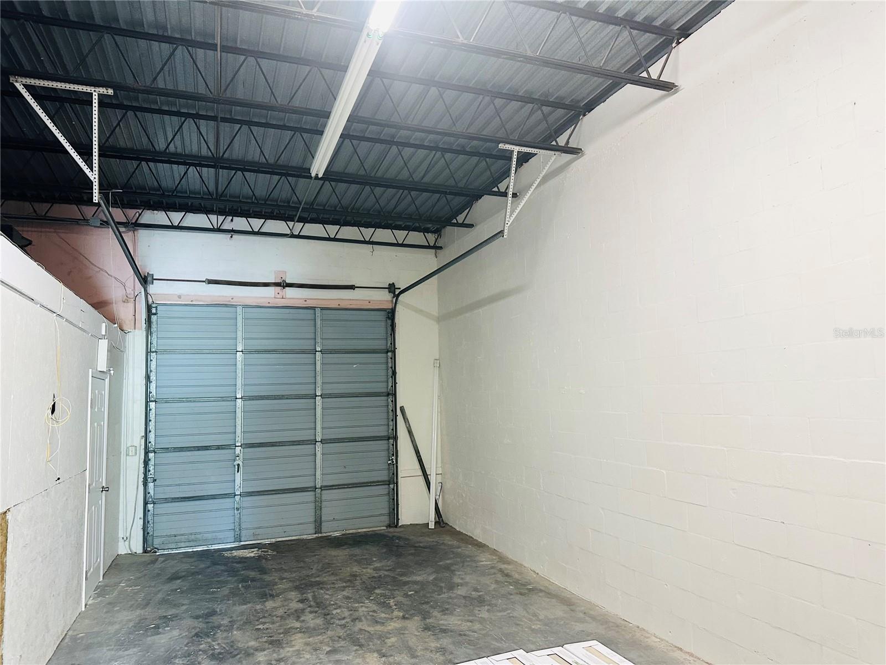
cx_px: 443
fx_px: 614
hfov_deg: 71.6
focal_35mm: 24
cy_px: 332
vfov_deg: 56.8
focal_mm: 6.86
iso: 400
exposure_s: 1/60
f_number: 1.78
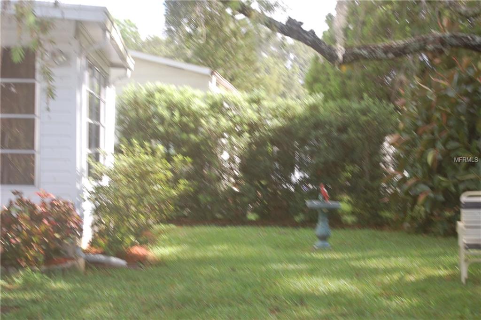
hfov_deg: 24.6
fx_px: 1101
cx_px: 240
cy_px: 160
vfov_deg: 16.5
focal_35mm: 82
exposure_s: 1/125
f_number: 5.6
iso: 220
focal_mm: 55
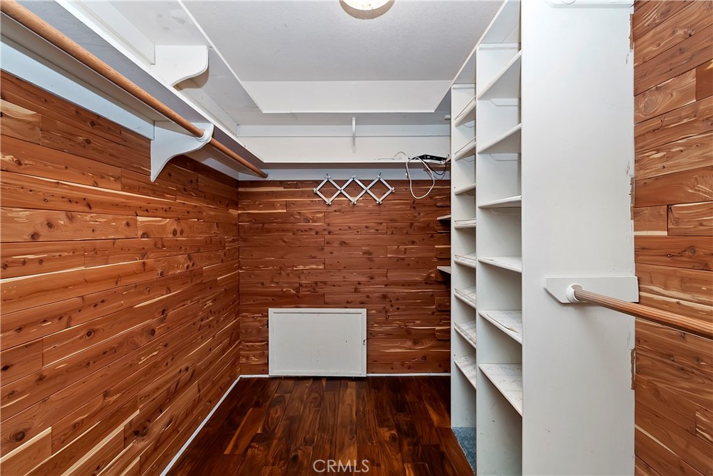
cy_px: 238
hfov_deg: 100.4
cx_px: 356
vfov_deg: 77.3
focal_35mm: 15
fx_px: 297
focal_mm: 10
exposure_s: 1/30
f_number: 8
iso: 400
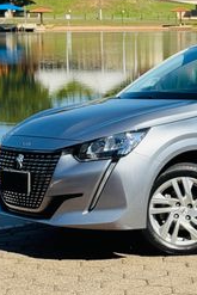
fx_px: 779
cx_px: 248
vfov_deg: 21.4
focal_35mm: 95
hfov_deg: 13.9
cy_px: 147
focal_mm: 6.76
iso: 64
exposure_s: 1/4310
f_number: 1.78
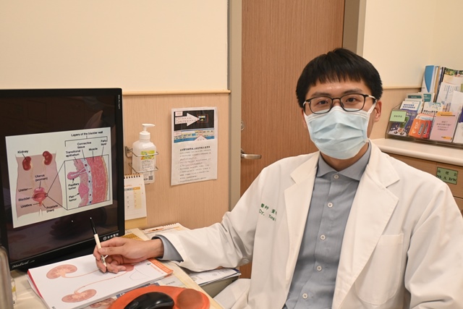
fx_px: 396
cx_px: 232
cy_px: 154
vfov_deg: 42.7
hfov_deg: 60.7
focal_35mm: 31
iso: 900
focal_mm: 20.5
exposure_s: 1/125
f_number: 3.8
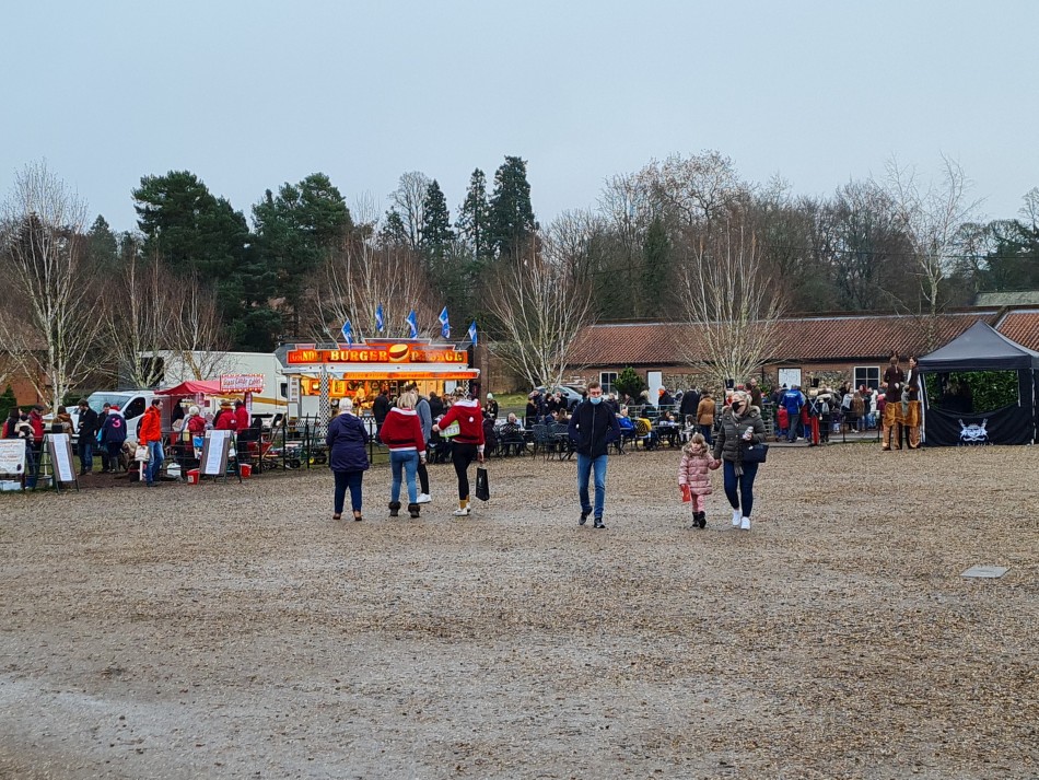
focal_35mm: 26
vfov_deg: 53.1
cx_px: 520
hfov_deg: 67.3
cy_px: 390
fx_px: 781
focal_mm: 5.4
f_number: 1.8
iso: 50
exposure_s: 1/188
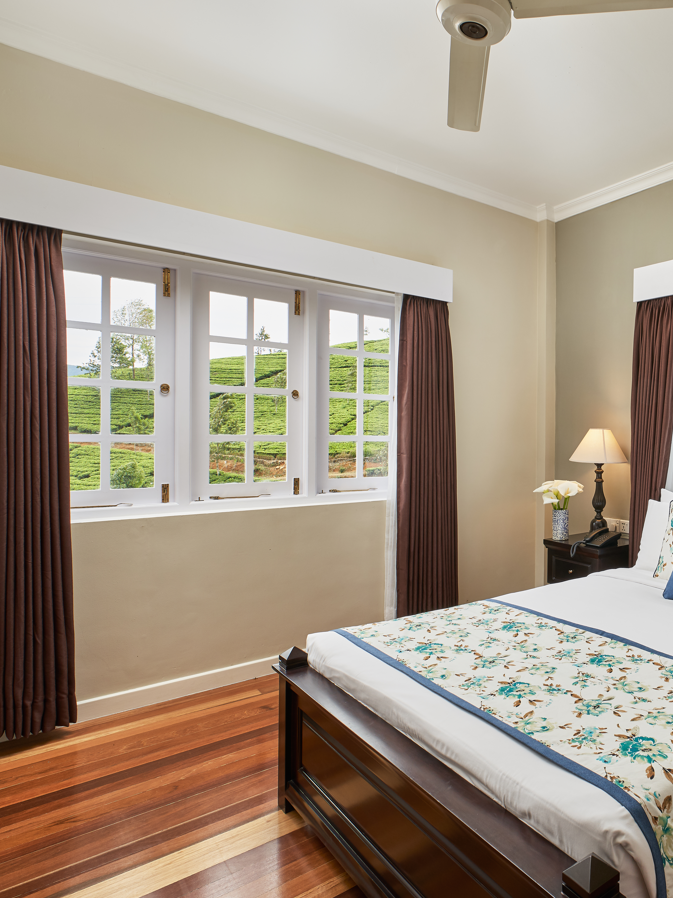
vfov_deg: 76.4
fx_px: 570
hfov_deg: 51.9
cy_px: 453
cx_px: 635
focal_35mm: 22
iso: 200
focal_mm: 15
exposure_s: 1/20
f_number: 11
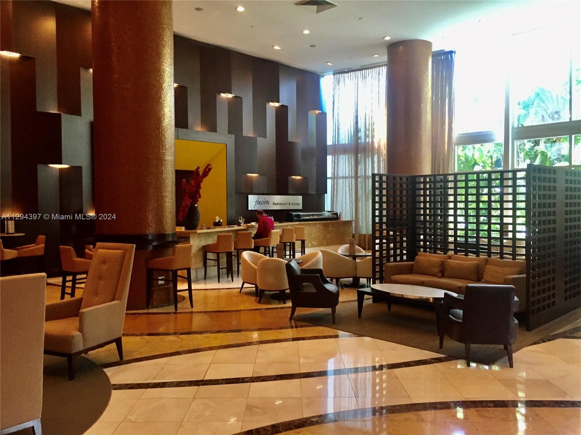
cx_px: 290
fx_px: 487
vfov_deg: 48.2
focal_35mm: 29
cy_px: 218
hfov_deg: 61.7
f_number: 2.2
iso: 125
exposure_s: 1/30
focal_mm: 4.15
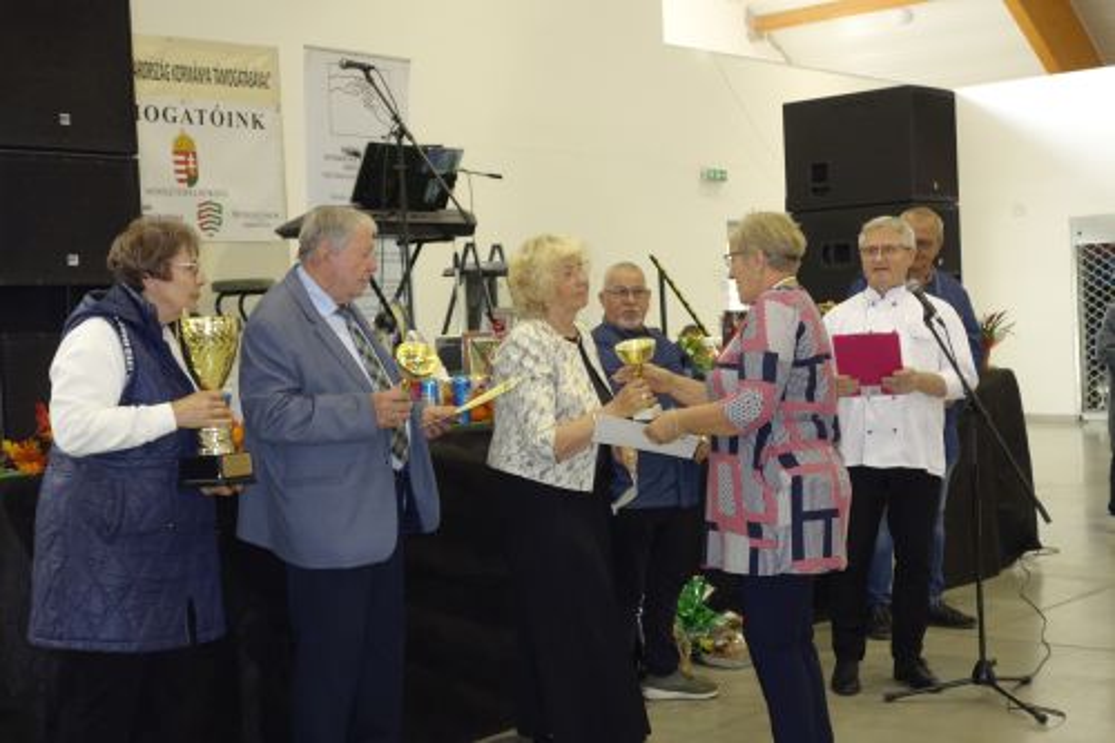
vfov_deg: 25.5
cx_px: 558
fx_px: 1641
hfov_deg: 37.5
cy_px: 372
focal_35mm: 53
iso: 500
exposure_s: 1/60
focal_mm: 19.53
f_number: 3.5
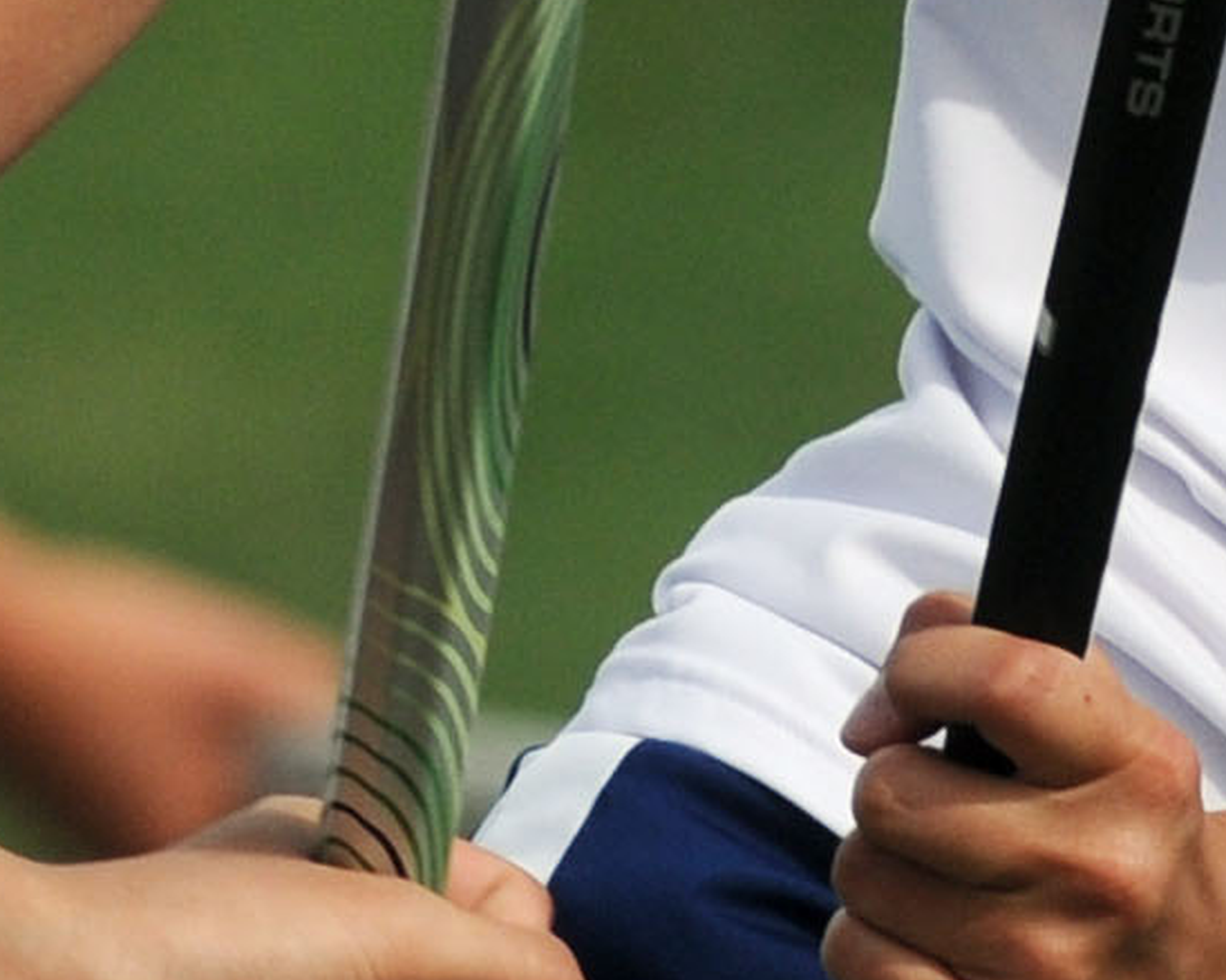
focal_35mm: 3302
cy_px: -228
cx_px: -1338
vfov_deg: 0.5
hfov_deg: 0.6
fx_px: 119770
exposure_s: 1/1250
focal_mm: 300
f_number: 6.3
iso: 200
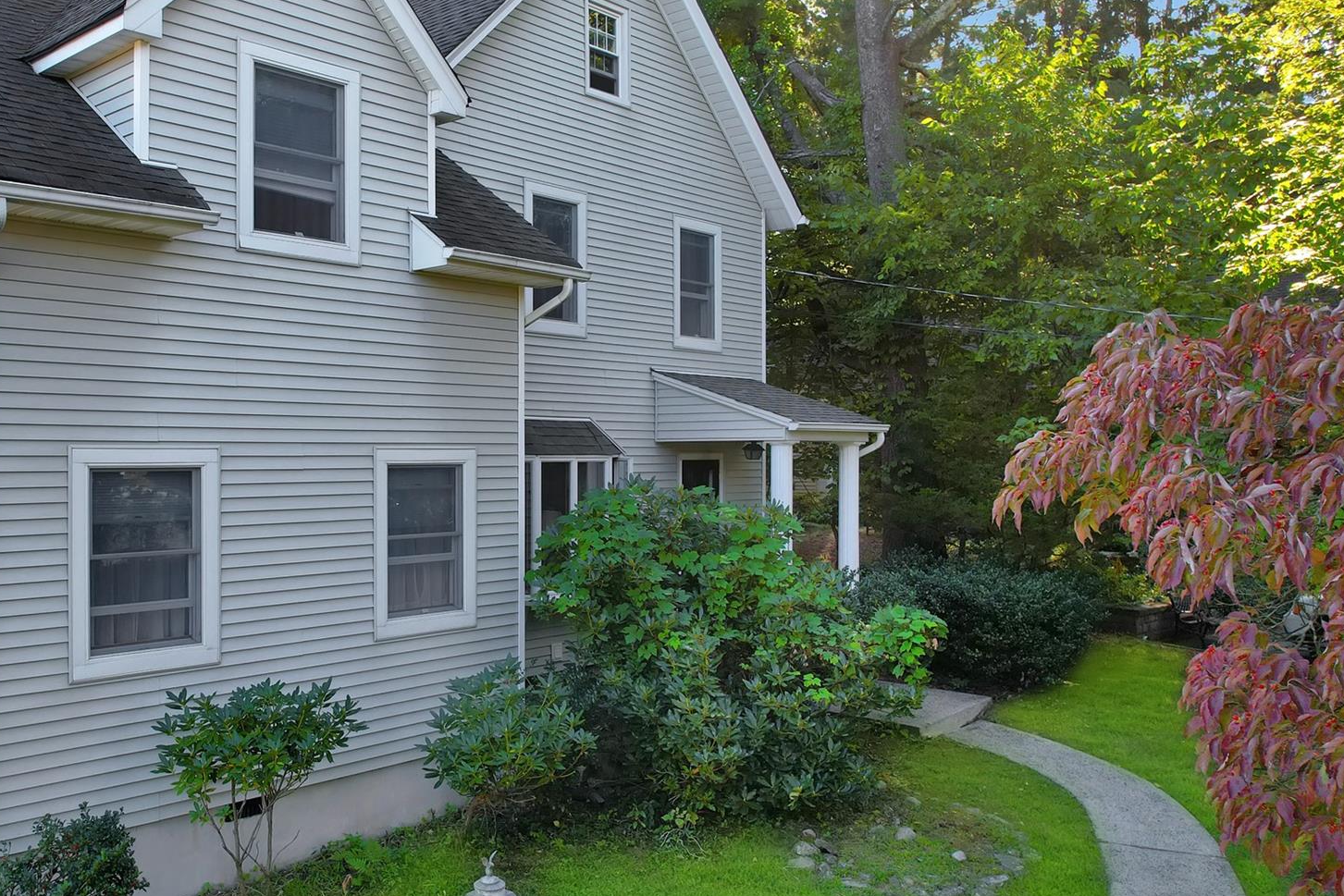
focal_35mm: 31
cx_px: 416
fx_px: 1157
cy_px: 437
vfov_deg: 42.3
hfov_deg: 58.5
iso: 110
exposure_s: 1/320
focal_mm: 8.38
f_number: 2.8
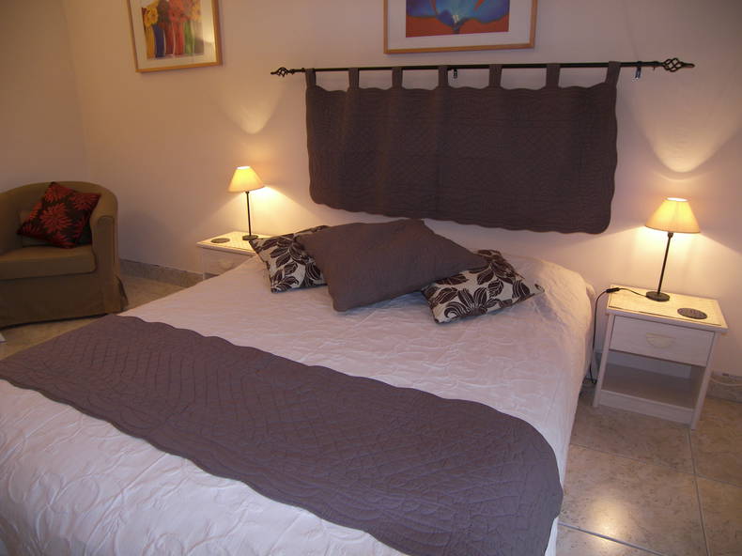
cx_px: 371
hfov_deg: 71.6
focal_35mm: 24
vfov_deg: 56.8
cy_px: 278
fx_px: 514
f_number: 2.8
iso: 100
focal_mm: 5
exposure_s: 1/30
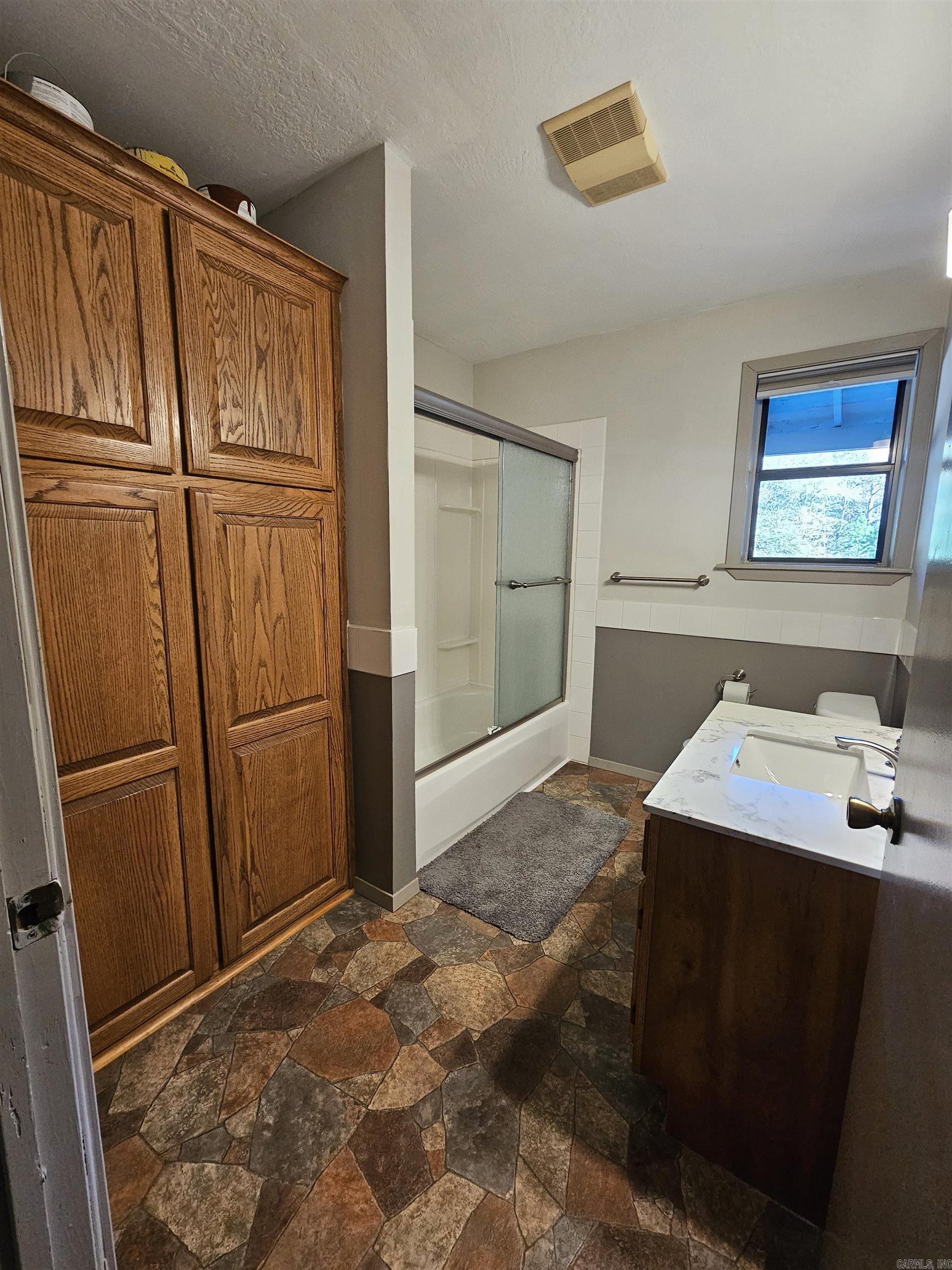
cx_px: 476
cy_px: 635
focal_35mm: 13
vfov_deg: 106.2
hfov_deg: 89.9
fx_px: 477
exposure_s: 1/60
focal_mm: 2.2
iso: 320
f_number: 2.2
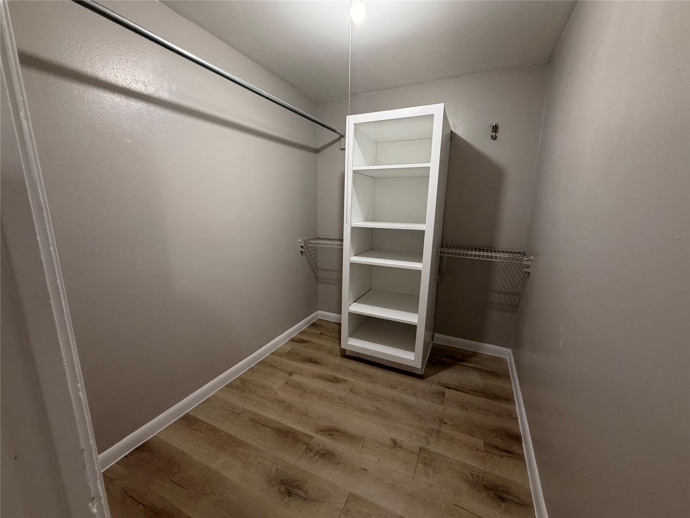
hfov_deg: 102.1
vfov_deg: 85.7
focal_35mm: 14
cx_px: 345
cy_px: 259
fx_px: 279
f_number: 2.2
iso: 250
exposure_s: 1/60
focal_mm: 2.22
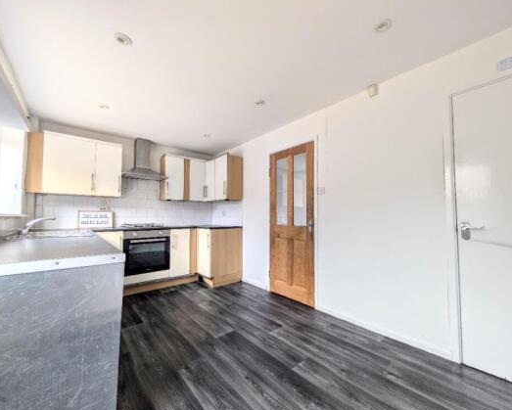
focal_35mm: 13
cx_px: 264
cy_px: 206
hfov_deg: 104.8
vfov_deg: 92.3
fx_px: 197
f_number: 1.7
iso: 47
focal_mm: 2.02
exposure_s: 1/82.9
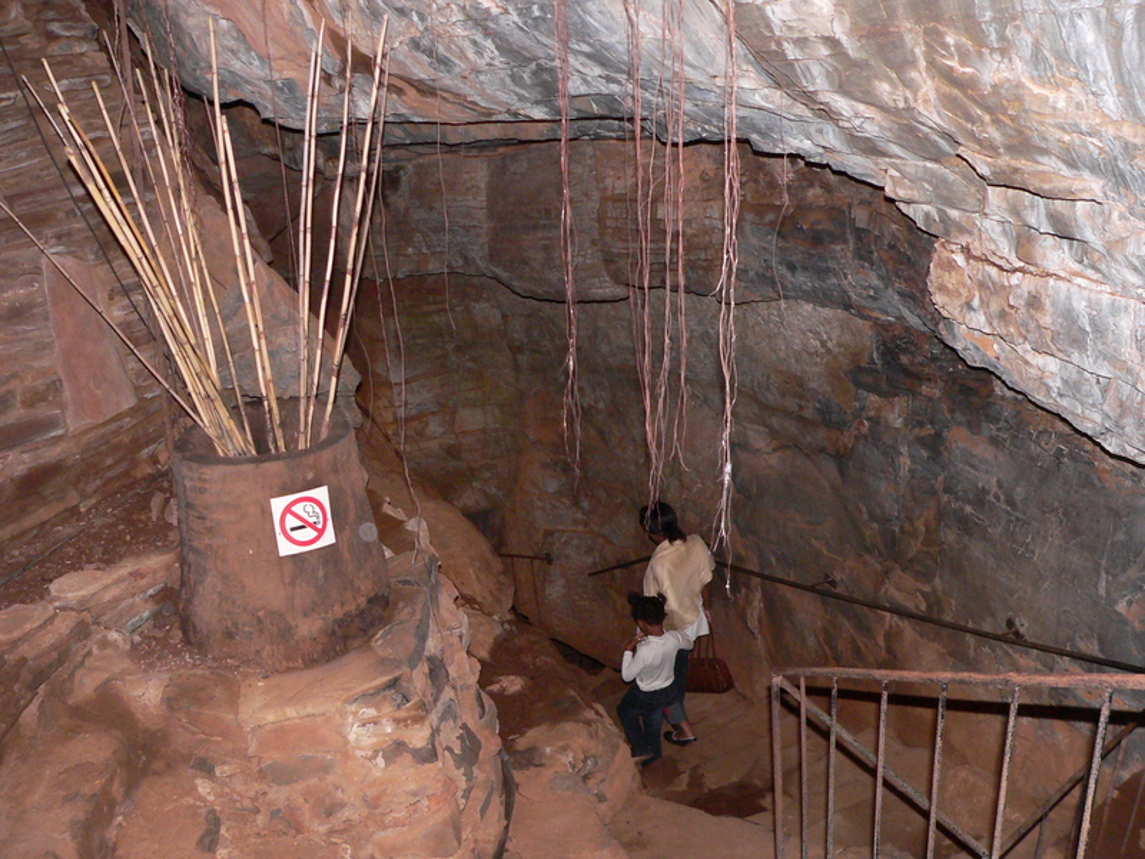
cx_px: 572
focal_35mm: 36
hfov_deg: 51.4
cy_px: 430
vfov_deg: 39.7
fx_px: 1191
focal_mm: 6
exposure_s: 1/60
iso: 300
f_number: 2.8
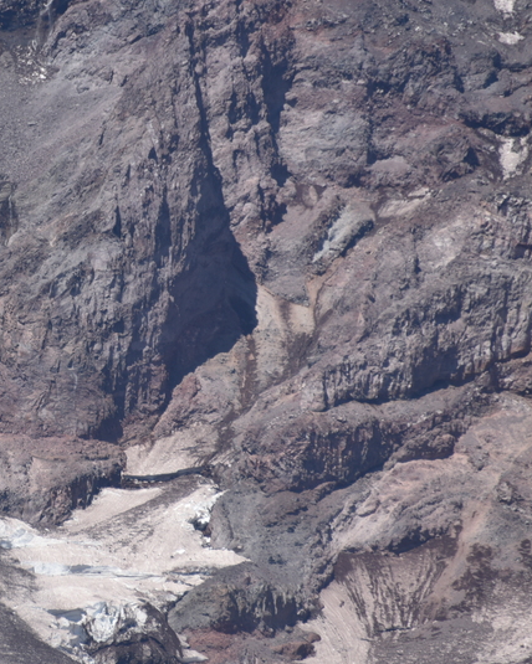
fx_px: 13265
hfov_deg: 2.3
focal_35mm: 674
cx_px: -58
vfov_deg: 2.9
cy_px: 268
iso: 100
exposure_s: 1/640
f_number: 8
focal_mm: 300
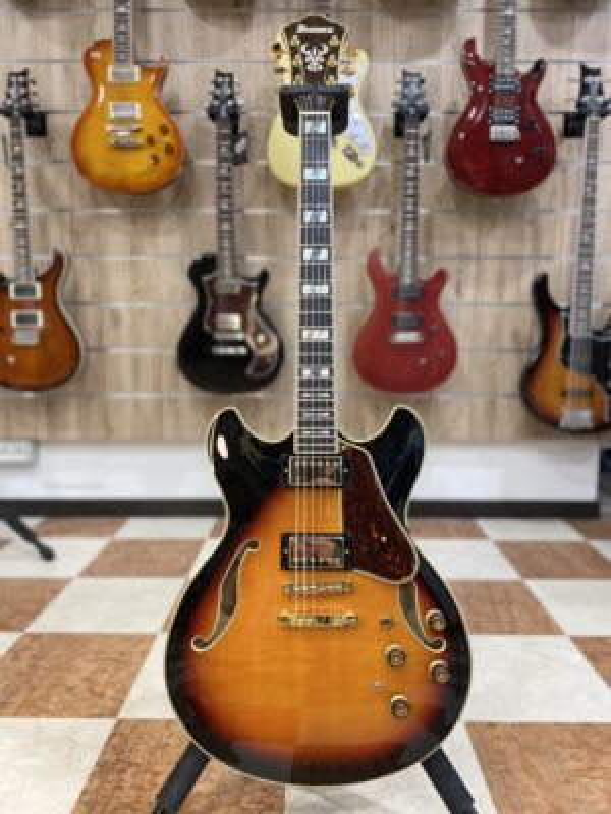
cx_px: 306
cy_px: 407
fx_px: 612
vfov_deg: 67.3
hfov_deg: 53.1
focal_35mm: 26
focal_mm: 4.25
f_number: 1.8
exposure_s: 1/50
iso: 125
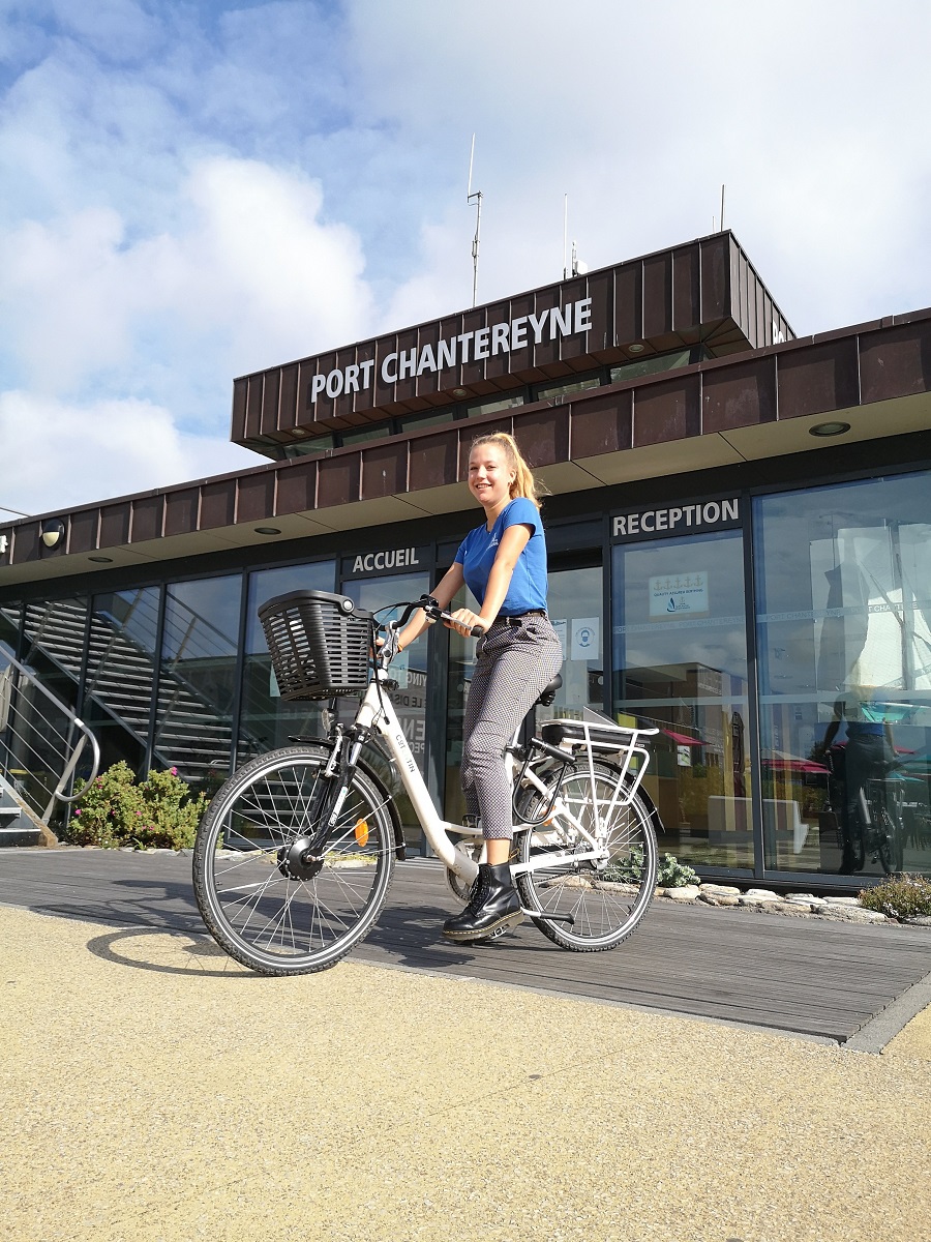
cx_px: 466
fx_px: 968
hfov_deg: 51.4
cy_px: 621
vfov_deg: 65.3
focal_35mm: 27
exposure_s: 1/1786
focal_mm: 3.95
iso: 50
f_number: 1.8
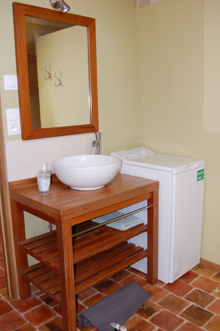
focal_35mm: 34
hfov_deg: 38.3
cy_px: 166
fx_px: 317
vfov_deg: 55.1
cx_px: 110
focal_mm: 23
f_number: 5
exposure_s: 1/60
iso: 400
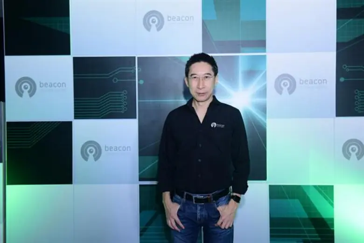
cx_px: 182
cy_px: 122
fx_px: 485
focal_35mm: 48
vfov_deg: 28.1
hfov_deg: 41.1
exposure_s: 1/125
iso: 800
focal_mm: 48
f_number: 5
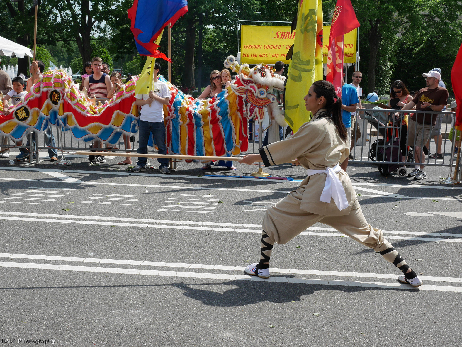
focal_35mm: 44
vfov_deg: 32.9
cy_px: 174
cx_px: 231
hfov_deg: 42.9
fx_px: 587
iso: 200
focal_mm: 22
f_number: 5.6
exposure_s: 1/800
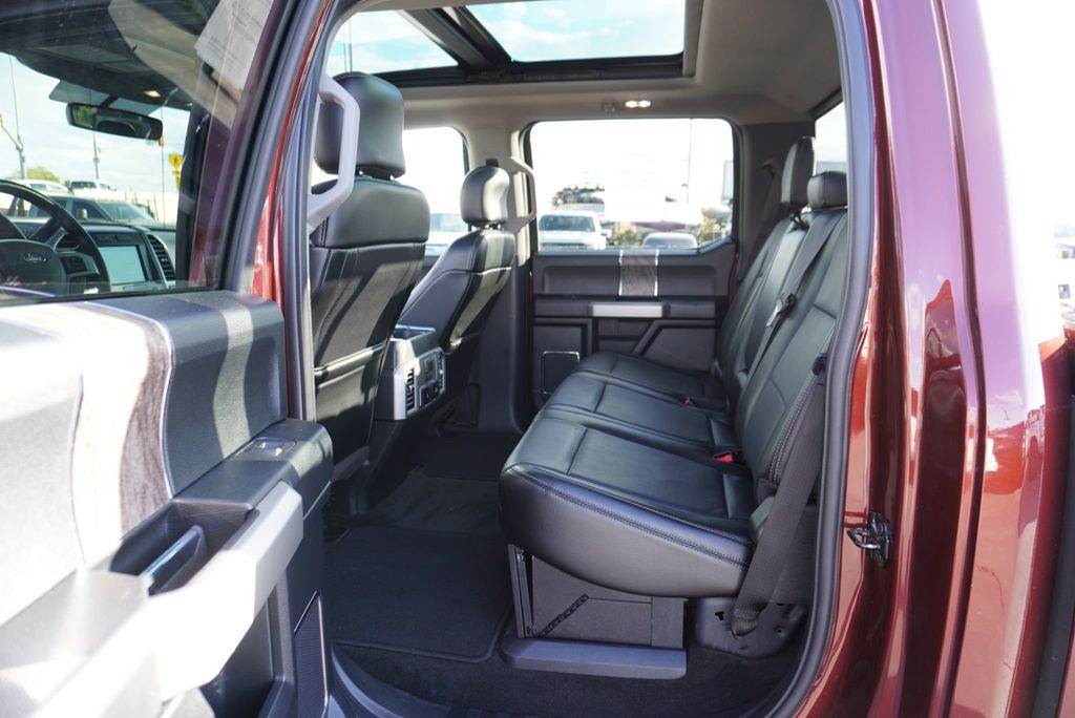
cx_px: 538
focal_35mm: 24
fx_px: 717
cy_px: 359
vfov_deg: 53.2
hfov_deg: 73.7
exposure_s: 1/60
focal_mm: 16
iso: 250
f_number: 4
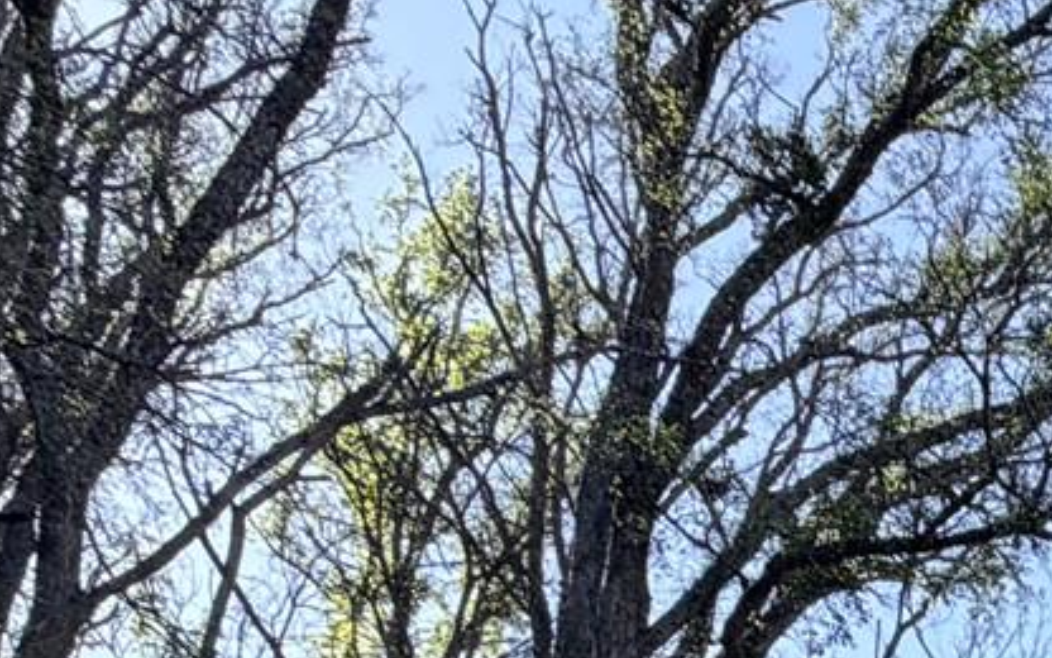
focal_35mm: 73
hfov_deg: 20.7
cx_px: 1844
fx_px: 2093
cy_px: 1572
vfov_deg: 13.3
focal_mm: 2.22
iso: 40
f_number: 2.2
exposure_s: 1/651
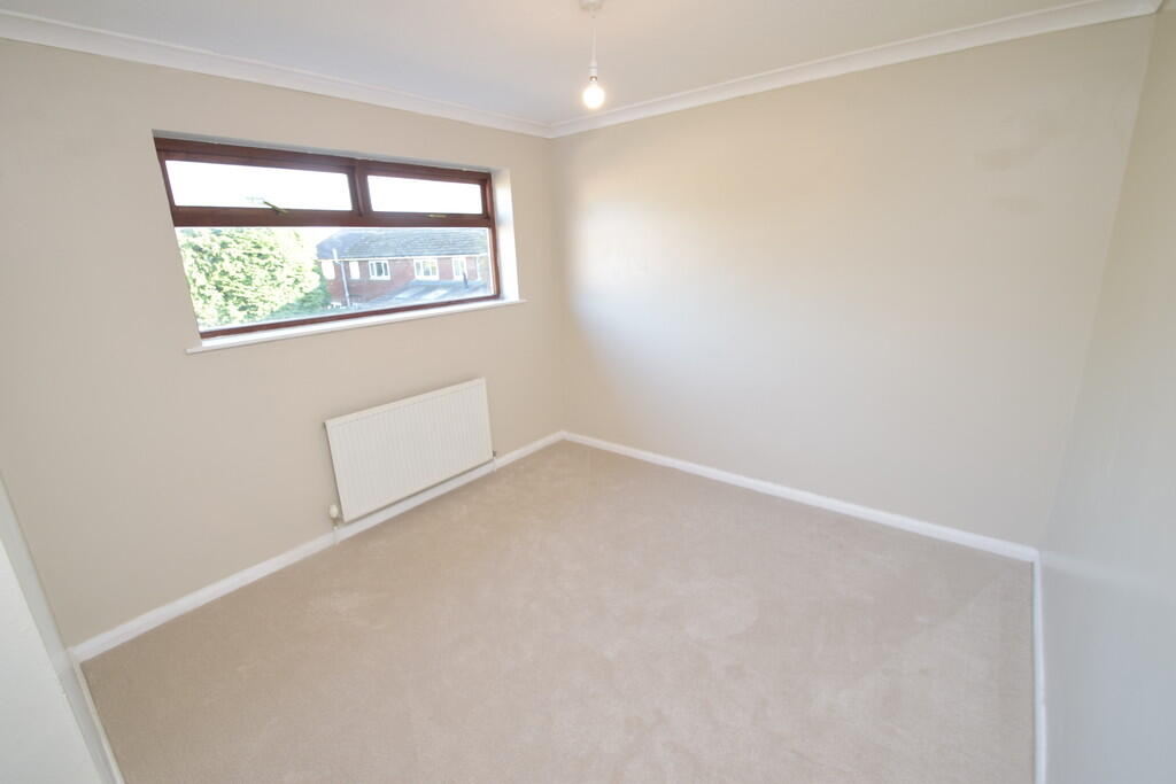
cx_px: 588
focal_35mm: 15
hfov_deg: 100.4
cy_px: 392
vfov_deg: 77.3
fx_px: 490
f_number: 6.3
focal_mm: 10
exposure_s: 1/60
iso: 800
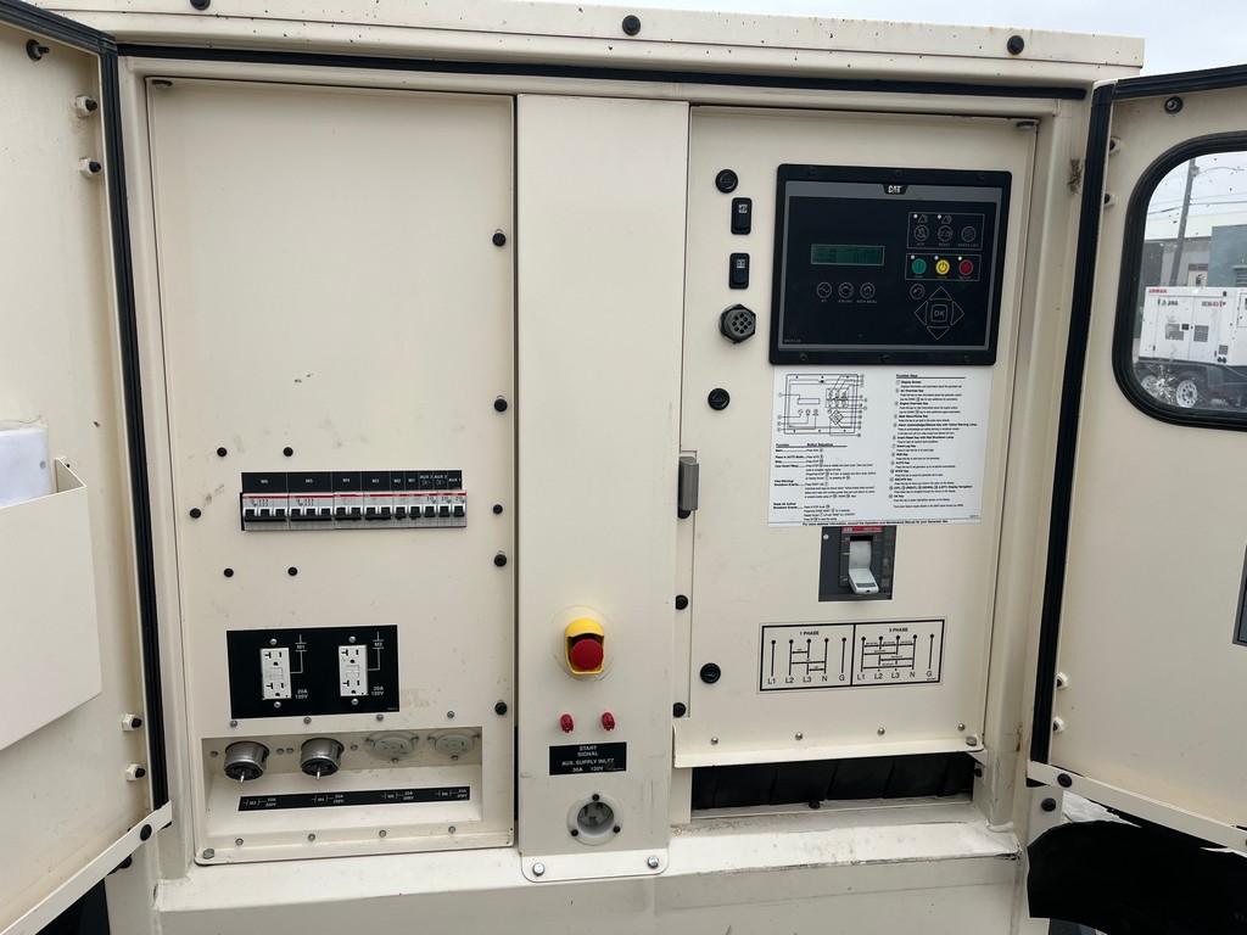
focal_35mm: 26
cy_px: 468
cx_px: 624
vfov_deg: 53.1
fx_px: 937
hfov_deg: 67.3
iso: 50
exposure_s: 1/959
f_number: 1.6
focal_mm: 5.1
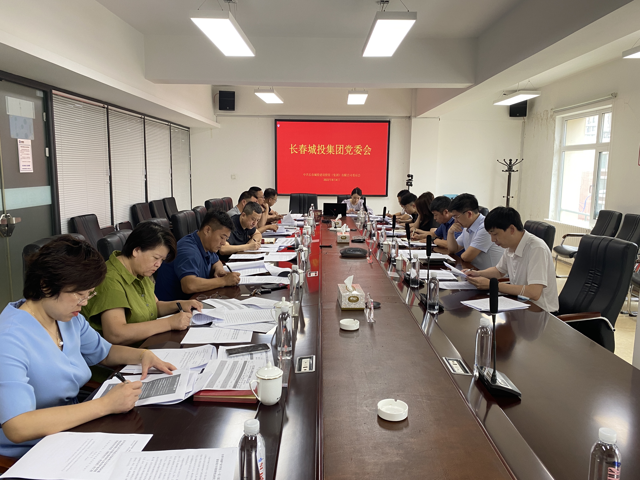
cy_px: 240
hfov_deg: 67.3
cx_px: 320
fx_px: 481
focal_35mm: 26
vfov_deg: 53.1
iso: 64
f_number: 1.8
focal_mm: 4.25
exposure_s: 1/50
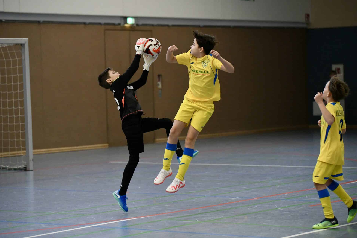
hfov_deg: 16.0
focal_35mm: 128
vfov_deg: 10.7
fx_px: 1269
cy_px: 117
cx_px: 171
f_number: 2.8
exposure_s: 1/1250
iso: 5000
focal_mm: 120
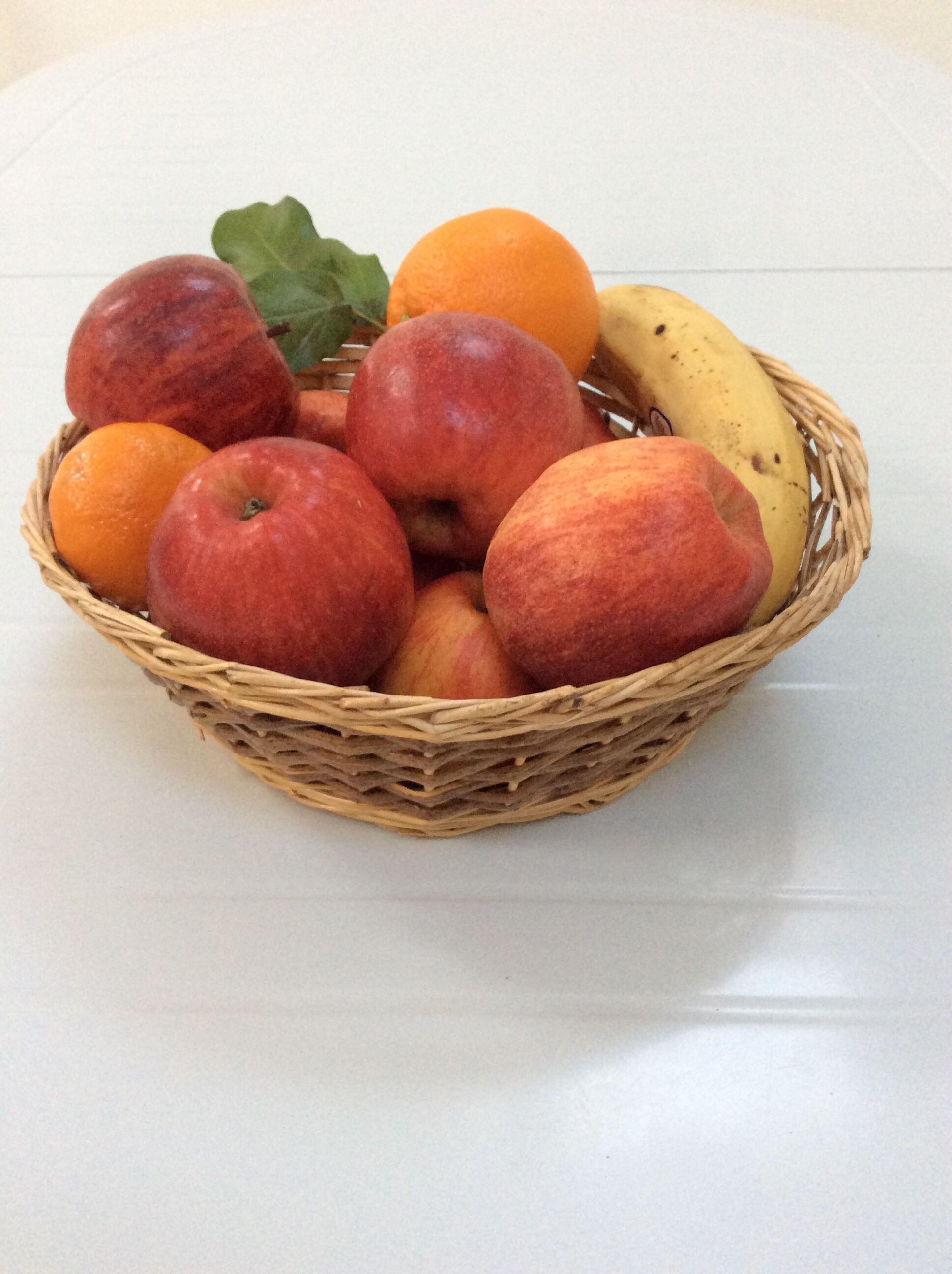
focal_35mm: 32
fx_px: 1177
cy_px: 637
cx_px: 476
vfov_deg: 56.9
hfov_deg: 44.1
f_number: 2.4
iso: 160
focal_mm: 3.3
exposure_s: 1/25
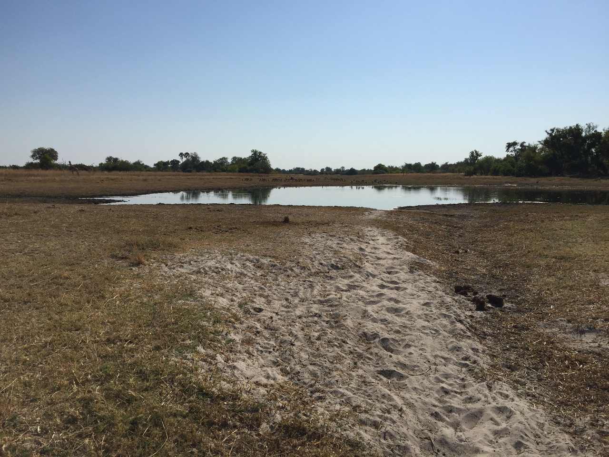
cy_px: 228
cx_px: 304
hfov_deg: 61.7
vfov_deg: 48.2
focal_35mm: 29
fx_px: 510
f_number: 2.2
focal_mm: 4.15
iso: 32
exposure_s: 1/4950
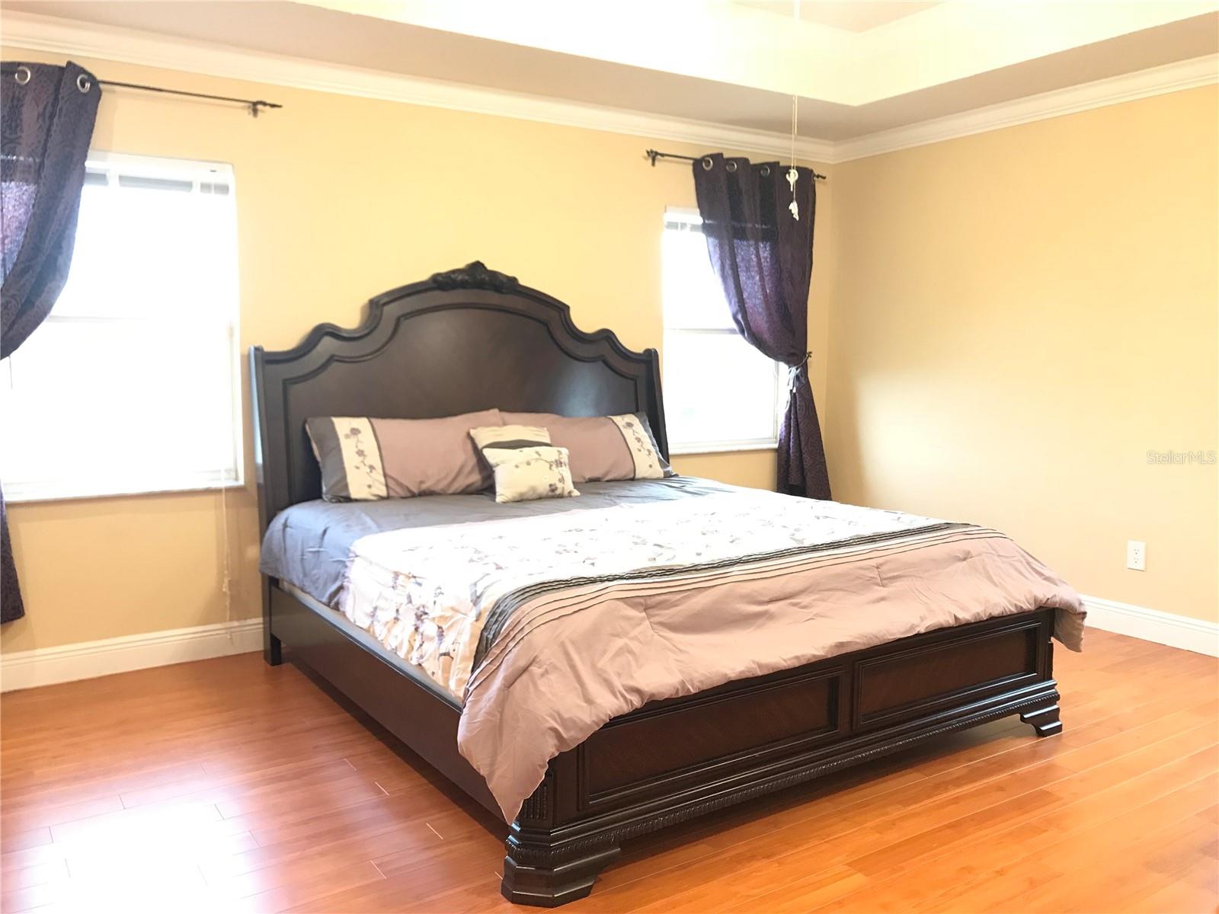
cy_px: 457
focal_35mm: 28
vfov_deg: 49.7
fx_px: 986
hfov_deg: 63.4
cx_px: 610
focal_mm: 3.99
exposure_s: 1/15
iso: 50
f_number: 1.8
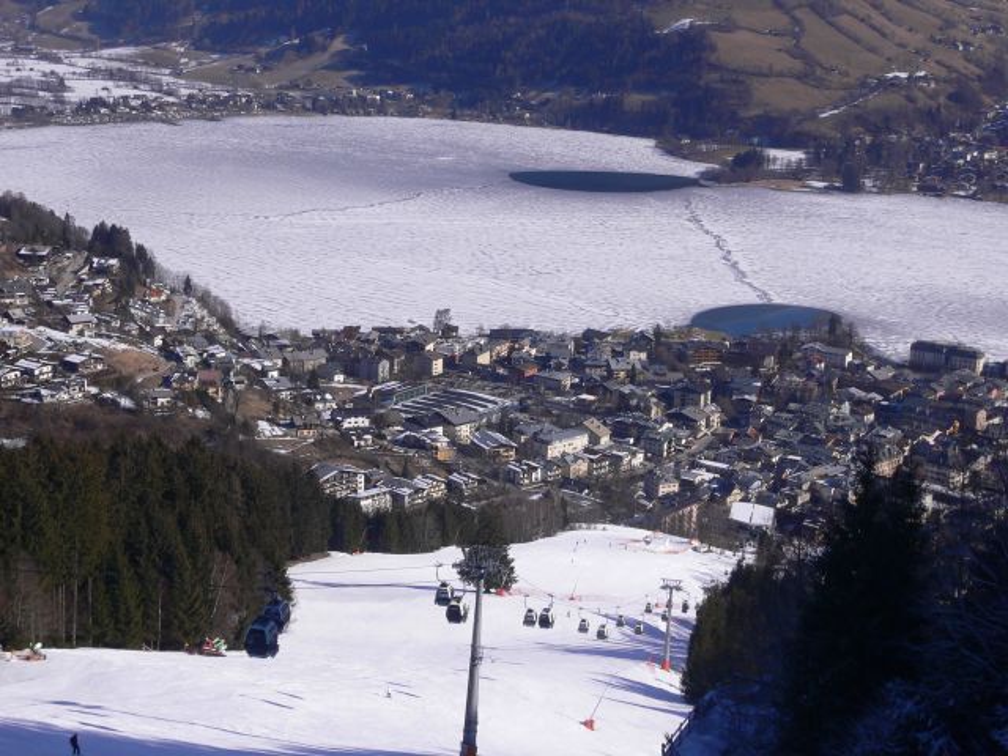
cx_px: 504
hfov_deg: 31.7
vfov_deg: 24.0
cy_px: 378
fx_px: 1776
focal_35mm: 61
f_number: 7.5
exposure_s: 1/320
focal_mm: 10.1
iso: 80
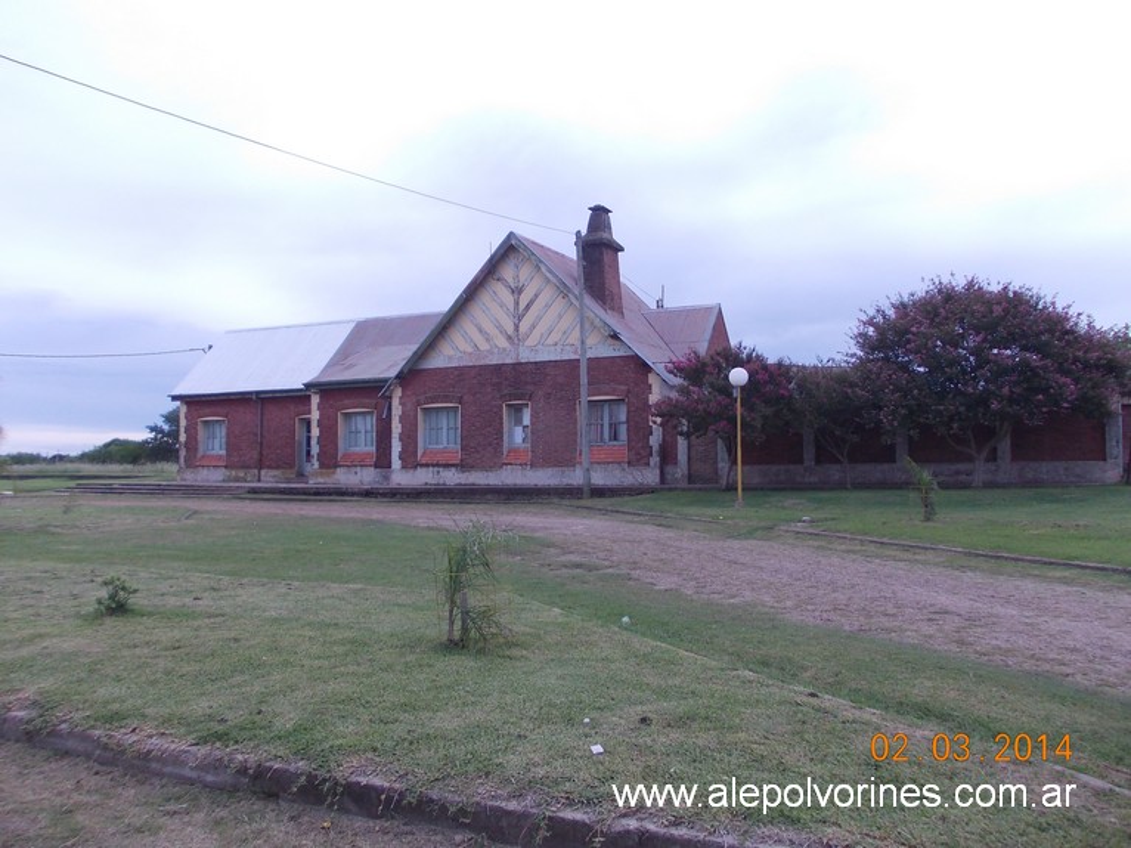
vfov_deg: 49.7
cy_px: 424
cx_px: 566
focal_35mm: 28
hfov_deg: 63.5
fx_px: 915
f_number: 5.4
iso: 80
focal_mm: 4
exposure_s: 1/160
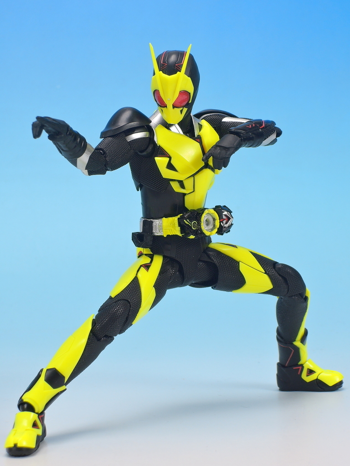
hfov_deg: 15.6
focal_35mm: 95
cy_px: 233
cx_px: 175
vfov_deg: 20.7
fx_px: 1281
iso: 80
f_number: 7.1
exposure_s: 1/1.6
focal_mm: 20.2
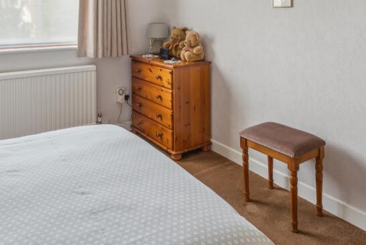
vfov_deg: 40.0
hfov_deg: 61.8
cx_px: 172
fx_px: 305
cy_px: 19
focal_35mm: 30
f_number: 10
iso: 640
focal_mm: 16
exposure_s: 1/3
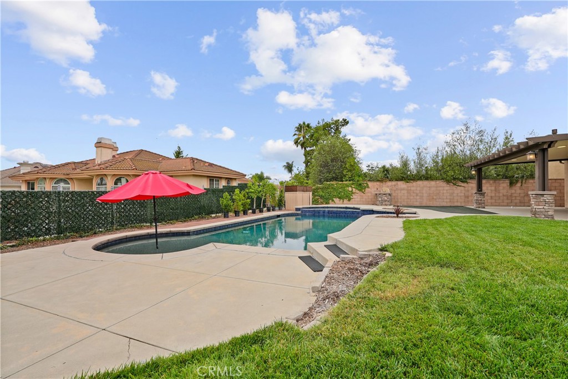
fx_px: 260
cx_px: 284
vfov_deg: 72.1
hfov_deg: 95.0
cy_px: 190
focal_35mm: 16
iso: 100
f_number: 5.6
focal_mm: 16.5
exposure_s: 1/30
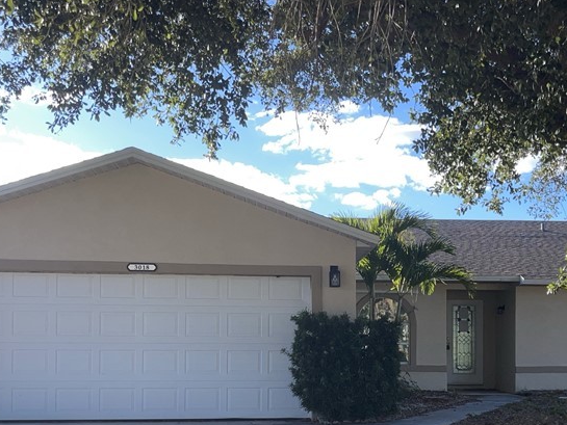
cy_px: 320
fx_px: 770
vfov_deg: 30.4
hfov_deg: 40.3
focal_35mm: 47
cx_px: 335
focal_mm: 5.1
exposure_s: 1/1767
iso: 40
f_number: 1.6
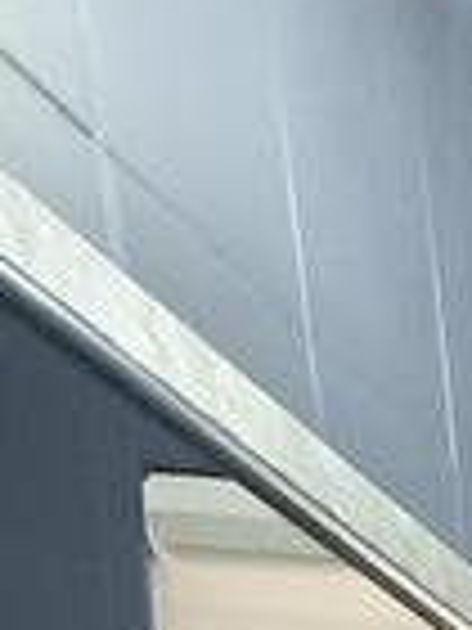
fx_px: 1764
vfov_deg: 12.4
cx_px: 1277
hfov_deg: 11.4
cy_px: 1742
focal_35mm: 97
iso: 601
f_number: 2.2
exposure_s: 1/50
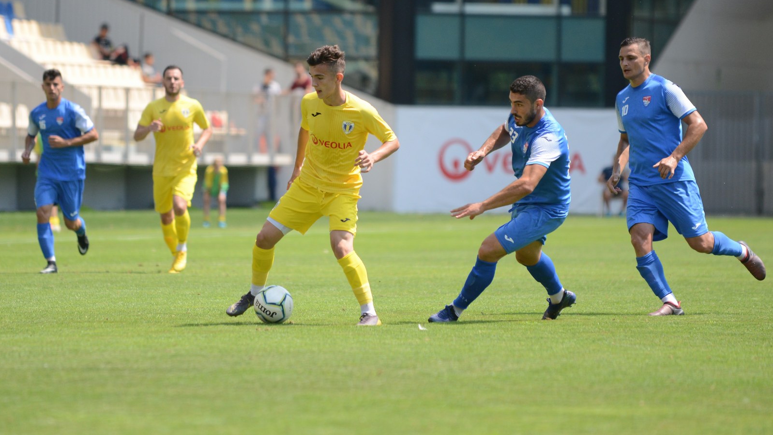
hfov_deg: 10.3
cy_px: 177
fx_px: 4304
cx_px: 387
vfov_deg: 5.8
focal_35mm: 210
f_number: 2.8
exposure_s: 1/5000
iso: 640
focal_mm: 200
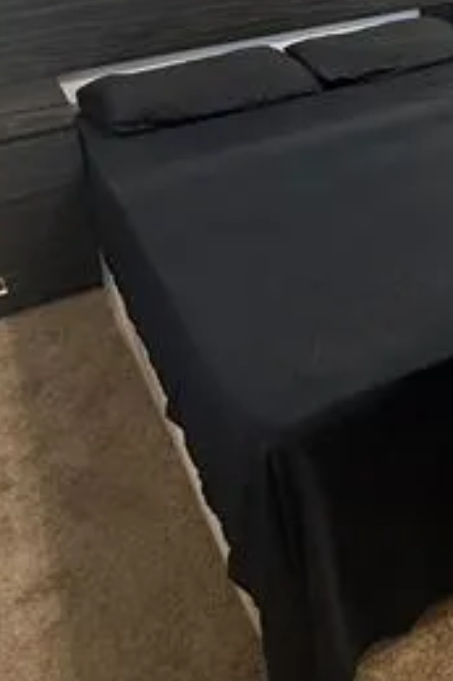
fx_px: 813
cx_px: 500
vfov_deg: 42.3
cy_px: 86
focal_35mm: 43
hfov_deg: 28.3
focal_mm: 2.22
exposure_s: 1/60
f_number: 2.2
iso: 250
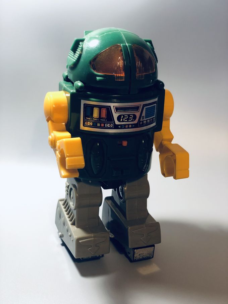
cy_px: 152
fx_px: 457
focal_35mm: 52
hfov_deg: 28.0
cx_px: 114
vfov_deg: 36.8
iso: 125
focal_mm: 6
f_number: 2.4
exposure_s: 1/33
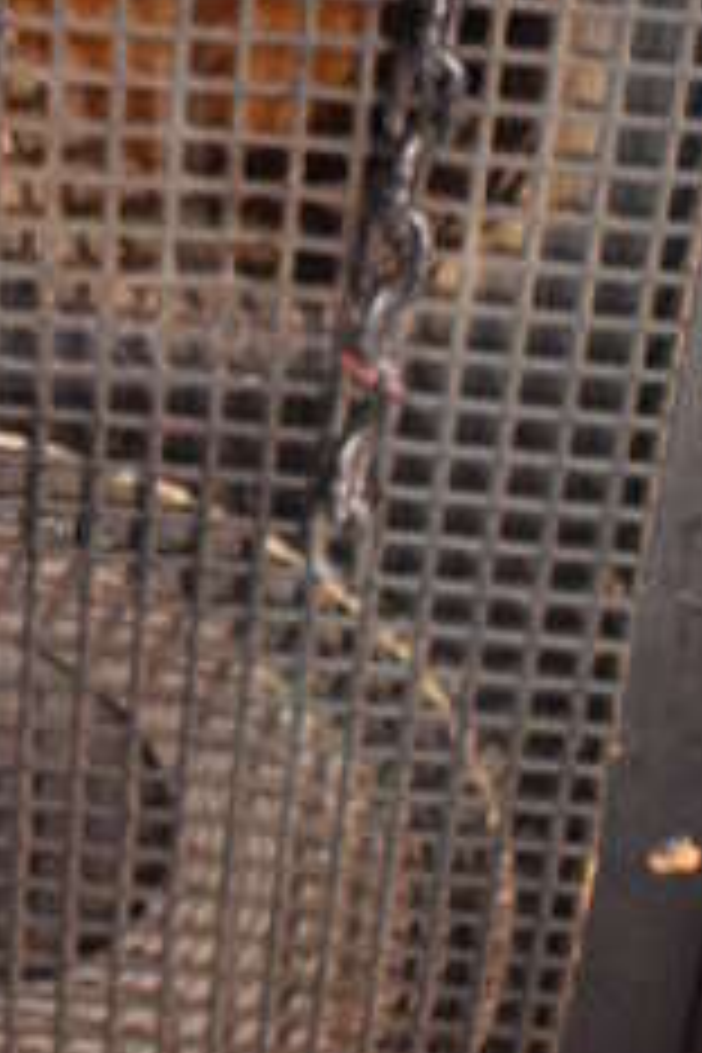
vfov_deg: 17.3
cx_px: -86
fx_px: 3422
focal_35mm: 117
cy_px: 155
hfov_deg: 11.5
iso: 3200
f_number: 3.5
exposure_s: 1/4
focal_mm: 20
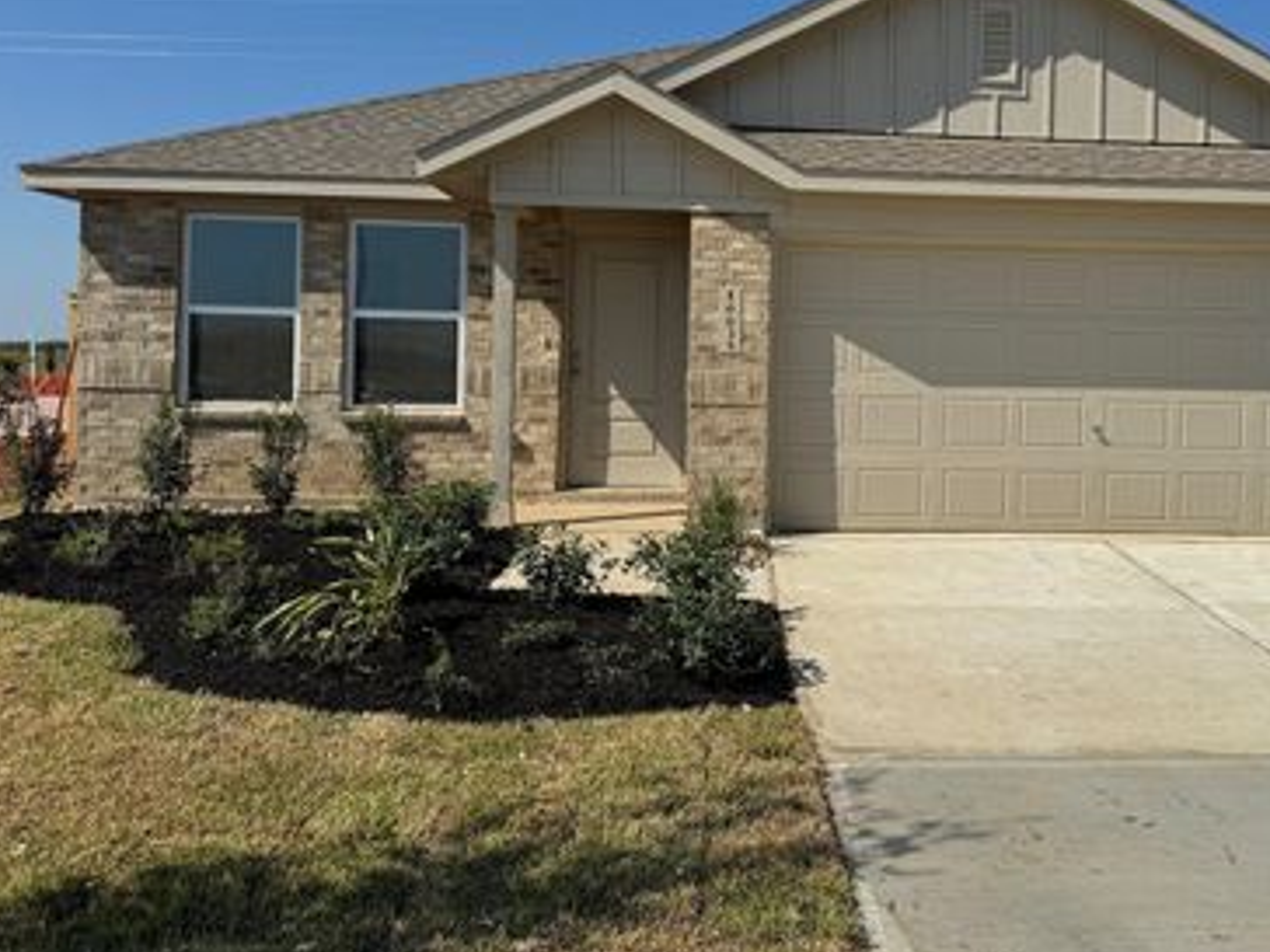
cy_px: 347
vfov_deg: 42.6
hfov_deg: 54.3
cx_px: 837
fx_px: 1211
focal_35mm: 33
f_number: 1.78
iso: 80
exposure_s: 1/7463
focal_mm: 6.76
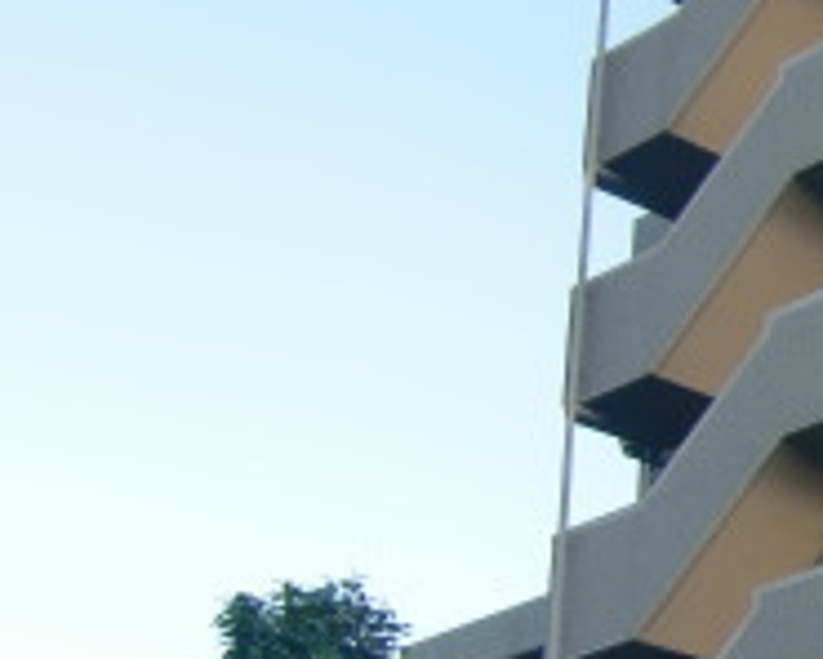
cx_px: 1384
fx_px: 2387
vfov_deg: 15.7
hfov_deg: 16.9
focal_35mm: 98
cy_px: 361
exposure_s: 1/125
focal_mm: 5.2
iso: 64
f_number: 3.5
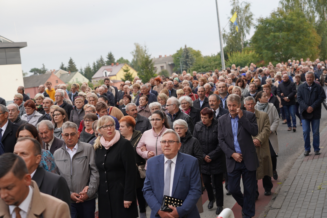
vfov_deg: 23.0
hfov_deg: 33.9
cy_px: 109
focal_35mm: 59
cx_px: 164
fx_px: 536
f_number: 4
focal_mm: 59
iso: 400
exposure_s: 1/160
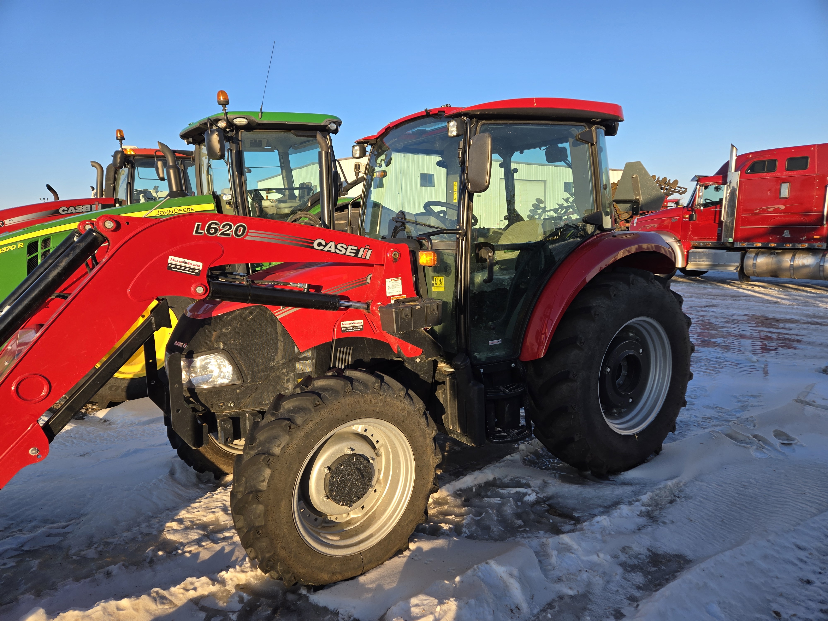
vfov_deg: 58.9
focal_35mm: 23
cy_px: 310
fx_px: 550
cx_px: 414
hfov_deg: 73.9
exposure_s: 1/902
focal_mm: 5.4
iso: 25
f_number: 1.8
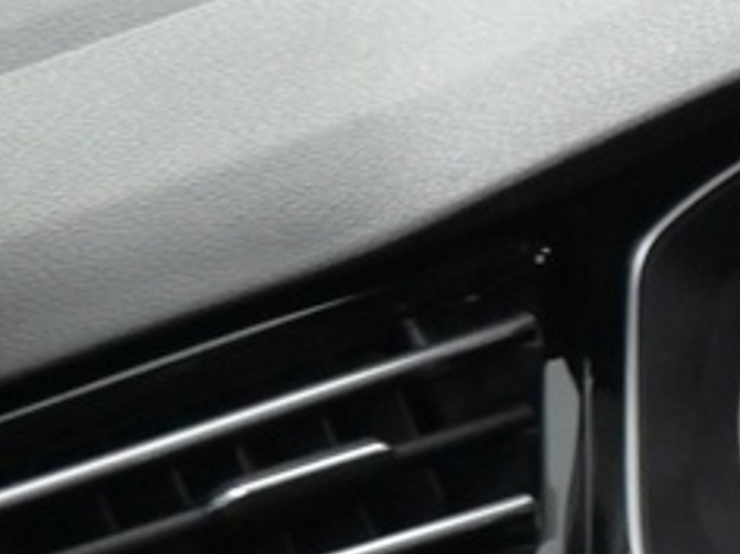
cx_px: 2000
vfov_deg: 8.5
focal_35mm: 159
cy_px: 1335
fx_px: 3397
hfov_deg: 10.1
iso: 2500
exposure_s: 1/40
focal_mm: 16
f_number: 3.5
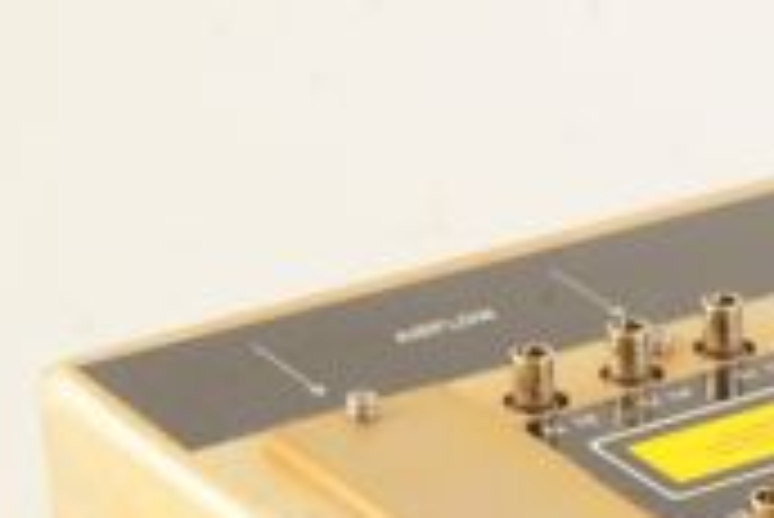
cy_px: 791
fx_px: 3744
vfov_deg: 7.8
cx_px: 1120
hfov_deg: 11.4
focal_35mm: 174
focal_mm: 50
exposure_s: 1/125
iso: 1600
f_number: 13
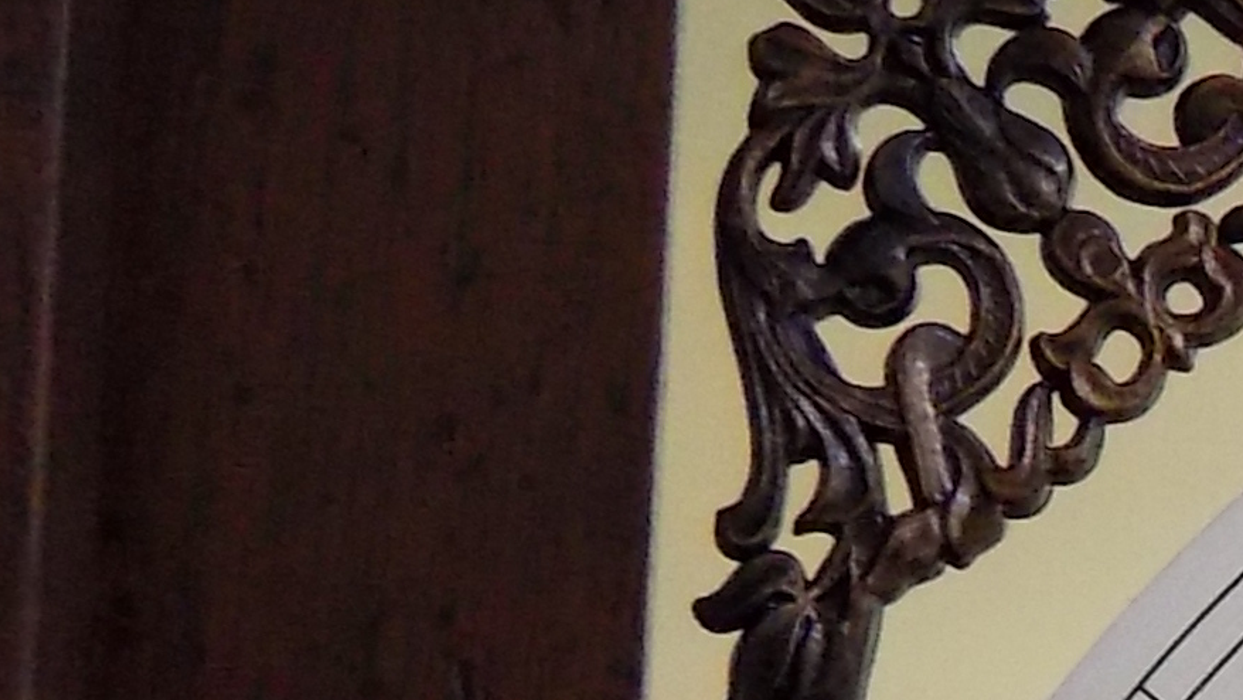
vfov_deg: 8.0
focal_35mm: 147
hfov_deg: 12.6
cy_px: 1197
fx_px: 4845
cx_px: 2582
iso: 220
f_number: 3.1
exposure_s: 1/30
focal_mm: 4
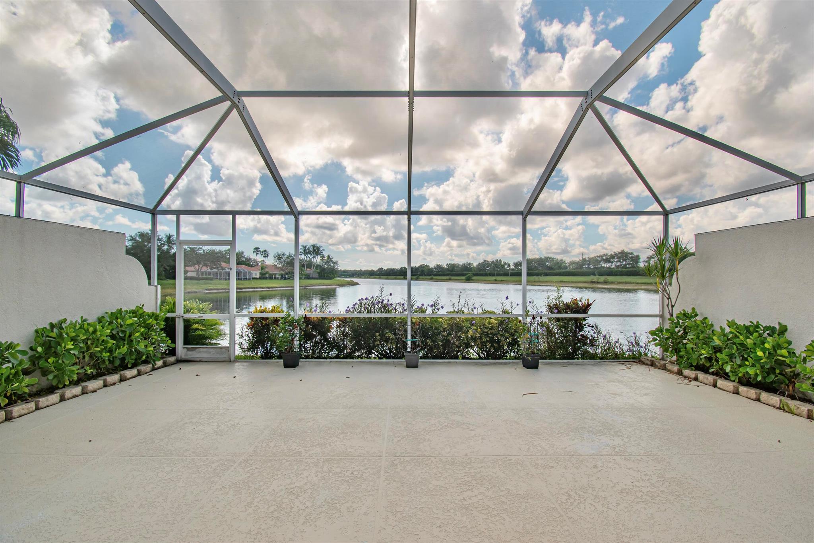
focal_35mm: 15
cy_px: 272
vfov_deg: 77.3
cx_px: 407
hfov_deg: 100.4
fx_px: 339
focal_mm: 10
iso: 200
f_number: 10
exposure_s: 1/400
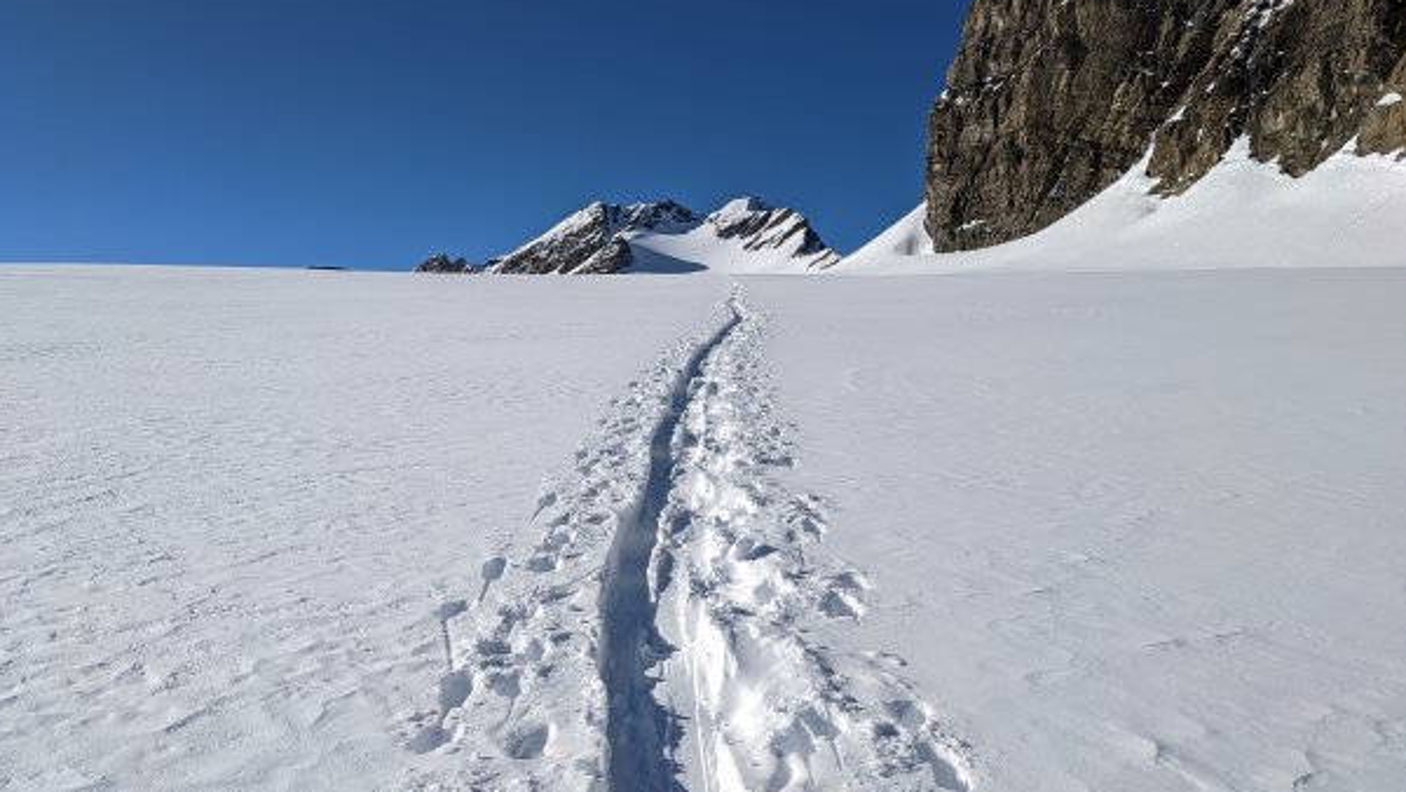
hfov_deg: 64.3
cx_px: 696
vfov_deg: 38.9
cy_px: 334
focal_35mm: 30
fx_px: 1119
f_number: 1.73
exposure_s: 1/11765
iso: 78
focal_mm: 4.38
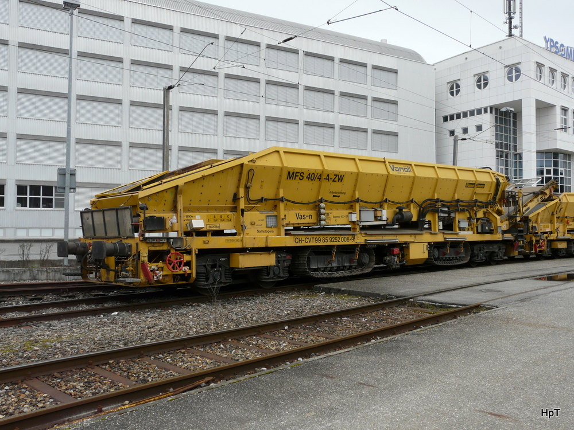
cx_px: 287
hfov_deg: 58.4
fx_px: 514
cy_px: 215
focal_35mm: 31
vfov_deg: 45.4
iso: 100
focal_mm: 5
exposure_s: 1/200
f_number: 4
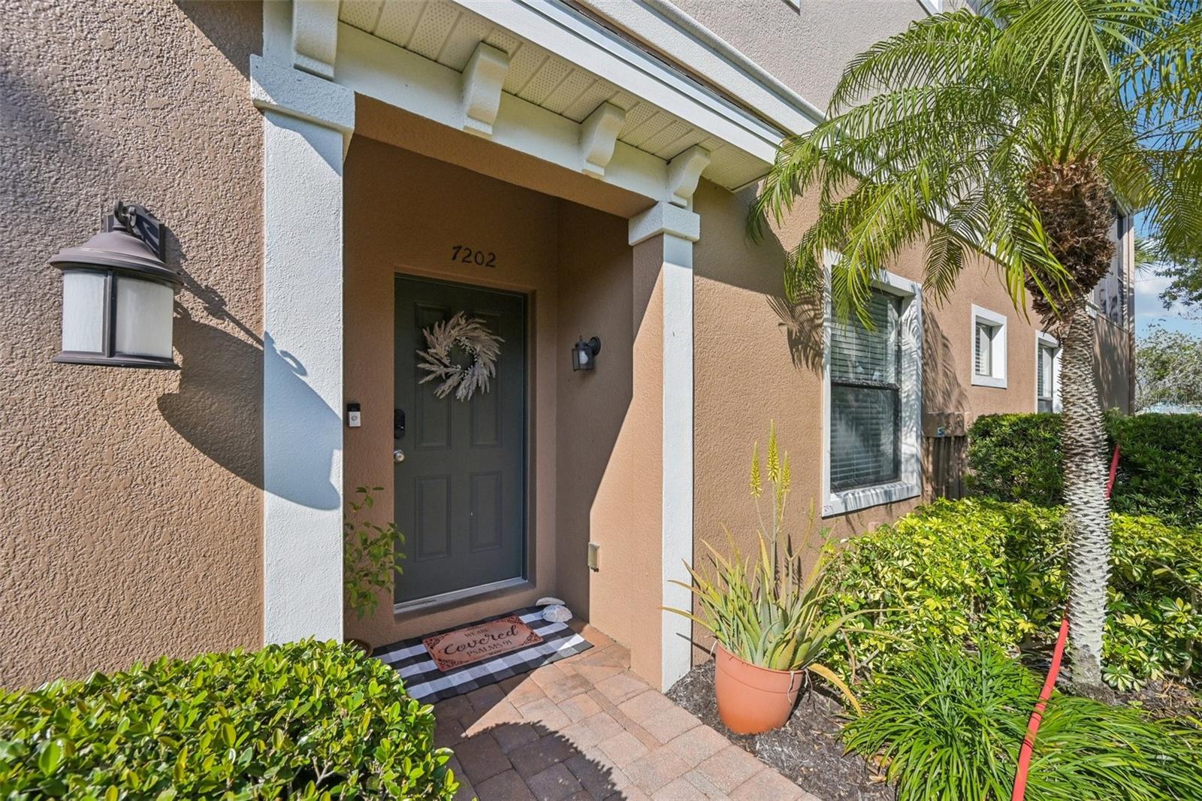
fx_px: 467
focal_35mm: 14
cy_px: 400
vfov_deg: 81.2
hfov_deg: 104.3
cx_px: 601
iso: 400
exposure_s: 1/1000
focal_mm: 14
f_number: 8
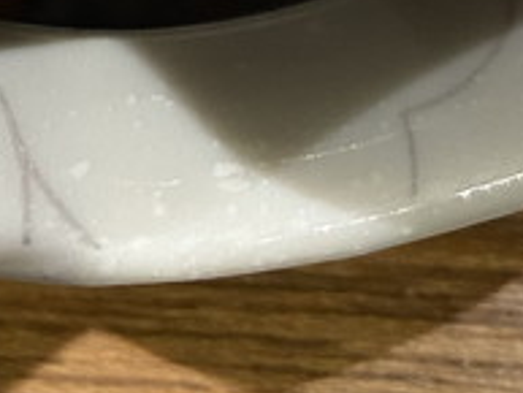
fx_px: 1950
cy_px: -583
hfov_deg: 15.2
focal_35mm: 129
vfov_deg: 9.9
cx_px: 173
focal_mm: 4.25
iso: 160
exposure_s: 1/60
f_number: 1.8
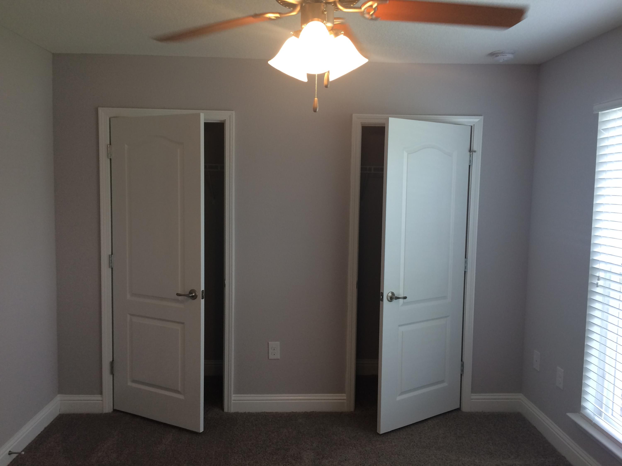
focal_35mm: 29
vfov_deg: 48.2
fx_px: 521
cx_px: 311
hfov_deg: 61.7
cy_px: 233
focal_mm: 4.15
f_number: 2.2
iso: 32
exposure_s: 1/30
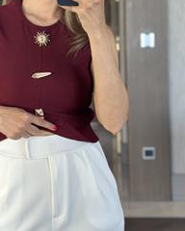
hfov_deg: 15.5
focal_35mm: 99
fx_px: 678
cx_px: 43
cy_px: 80
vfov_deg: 19.3
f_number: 1.78
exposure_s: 1/121
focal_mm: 6.86
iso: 125
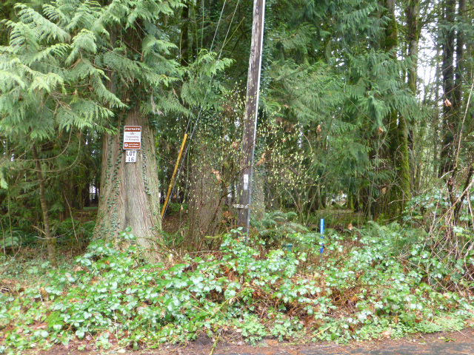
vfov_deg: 46.8
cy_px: 178
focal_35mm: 30
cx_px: 237
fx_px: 411
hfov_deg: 60.0
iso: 400
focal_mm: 5.4
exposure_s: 1/40
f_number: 3.6
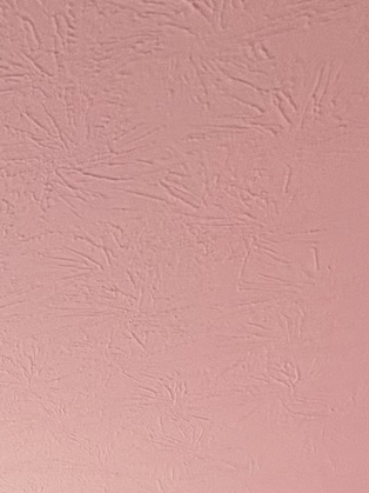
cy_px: 1026
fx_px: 1095
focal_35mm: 77
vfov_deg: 17.2
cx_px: -390
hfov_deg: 15.1
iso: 100
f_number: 2.2
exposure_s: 1/120
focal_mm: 2.22
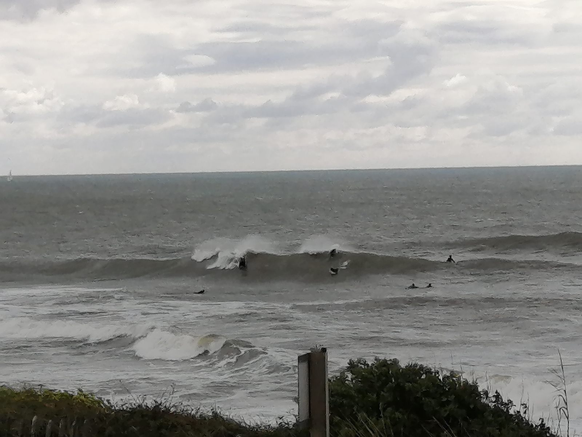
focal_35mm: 150
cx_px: 291
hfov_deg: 13.2
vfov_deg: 9.9
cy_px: 218
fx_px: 2522
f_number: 1.8
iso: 50
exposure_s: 1/1401
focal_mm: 3.62
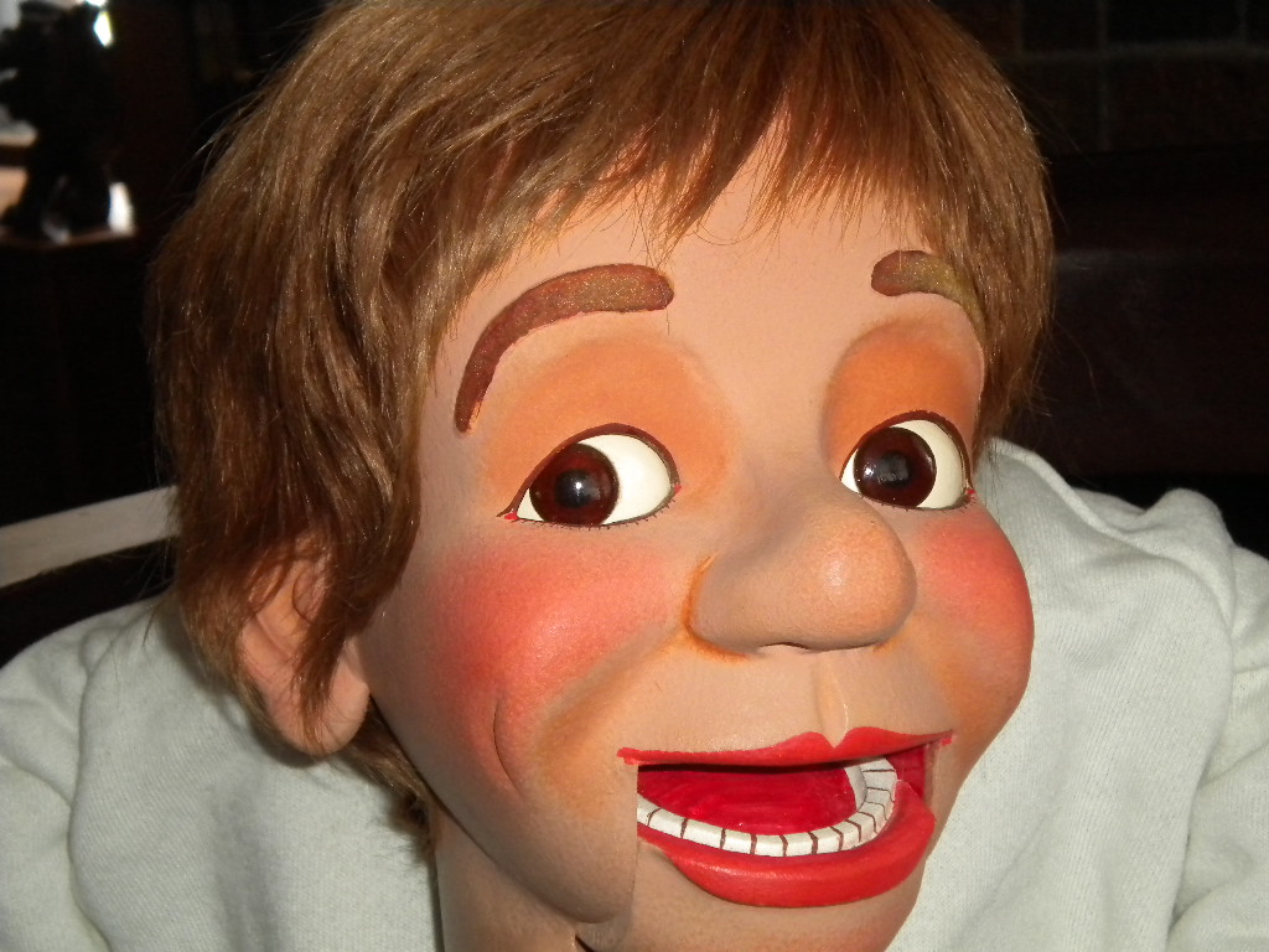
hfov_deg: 28.6
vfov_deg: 21.6
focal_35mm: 68
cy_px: 476
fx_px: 2493
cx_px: 634
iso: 400
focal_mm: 12.3
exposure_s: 1/60
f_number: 4.6
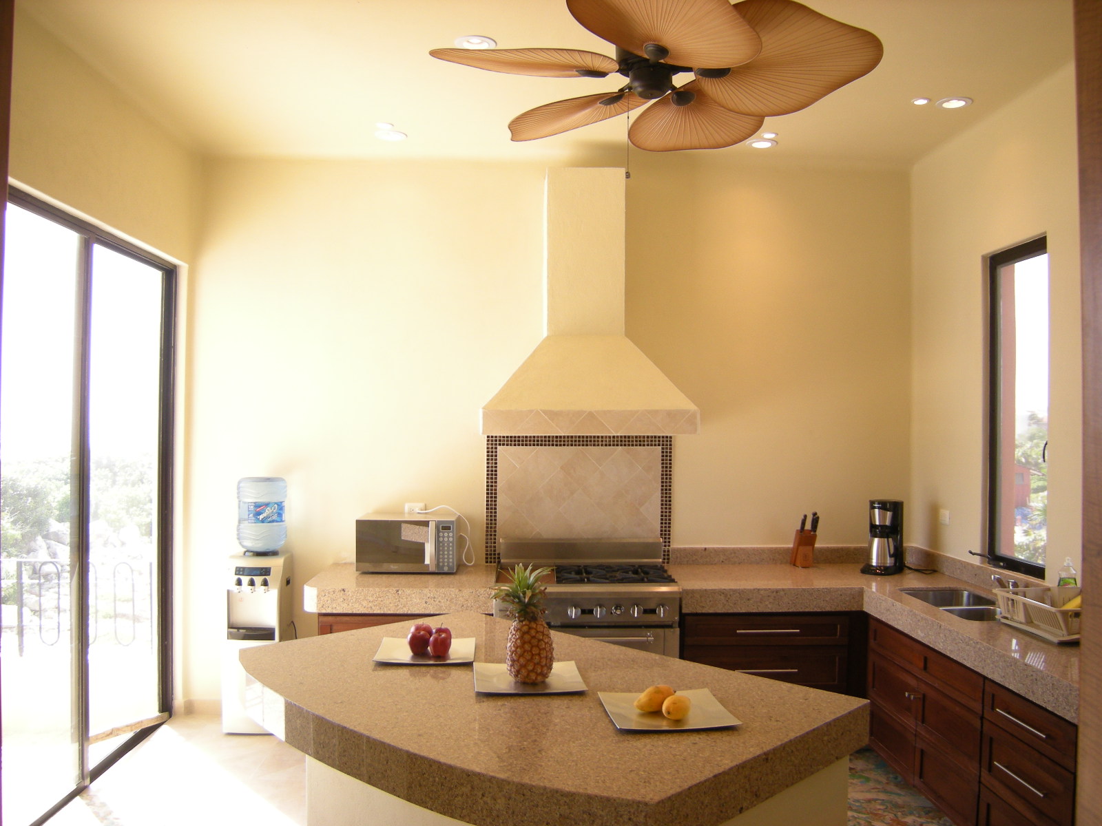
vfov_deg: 49.7
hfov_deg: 63.4
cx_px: 551
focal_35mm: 28
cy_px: 413
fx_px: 891
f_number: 2.8
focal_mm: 4.7
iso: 94
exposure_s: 1/59.8
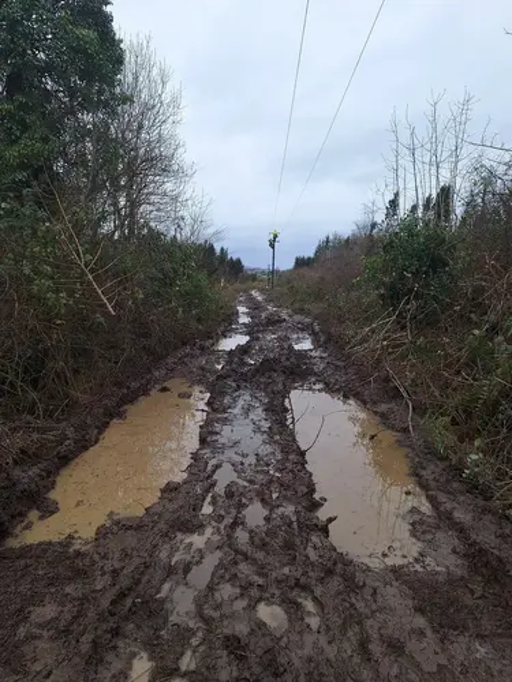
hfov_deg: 58.9
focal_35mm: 23
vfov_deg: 73.9
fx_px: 454
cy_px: 341
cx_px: 256
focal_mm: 5.54
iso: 40
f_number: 1.8
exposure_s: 1/364
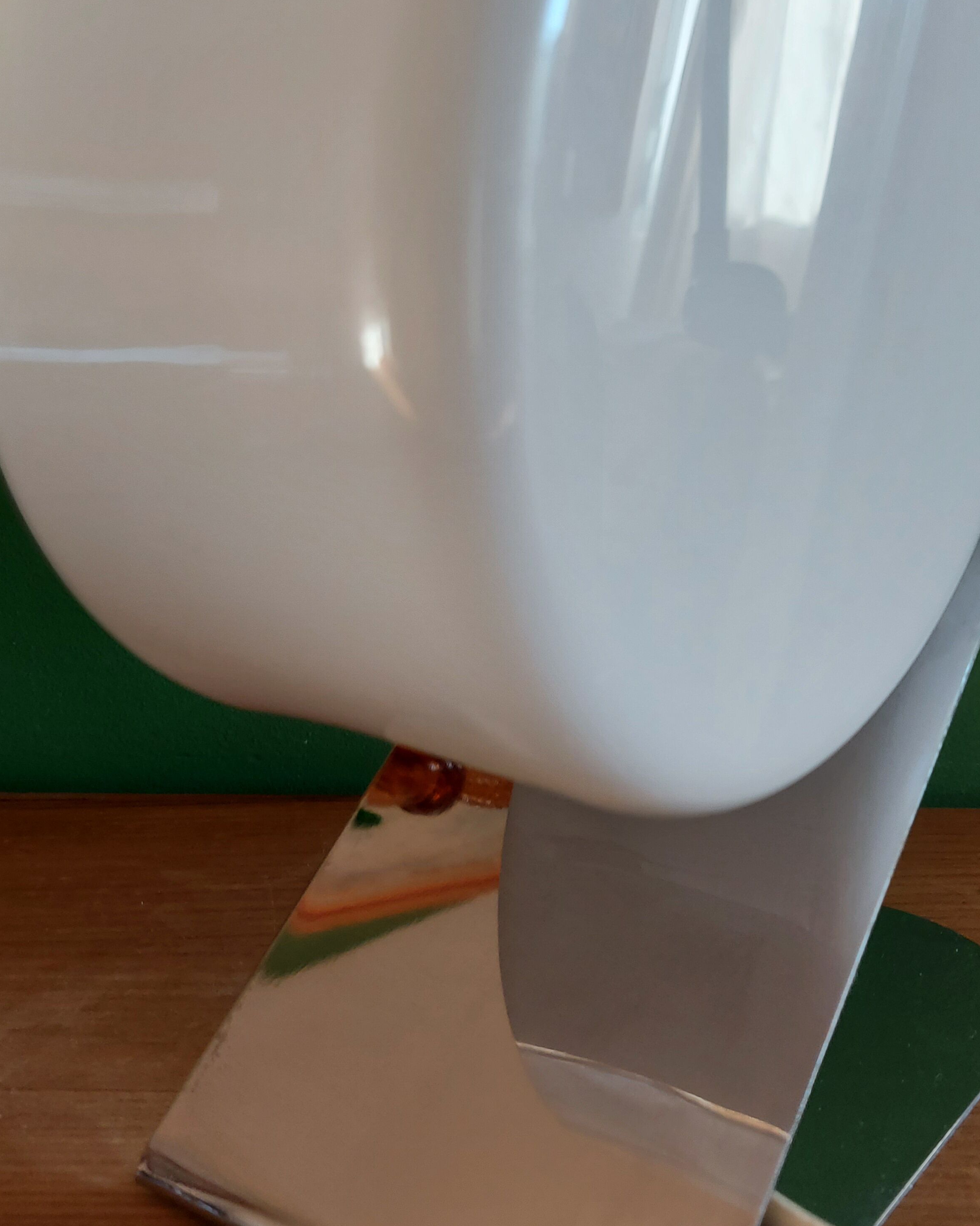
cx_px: 510
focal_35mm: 37
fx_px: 1342
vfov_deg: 49.0
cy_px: 563
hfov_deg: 40.1
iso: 64
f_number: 1.8
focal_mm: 5.23
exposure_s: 1/50
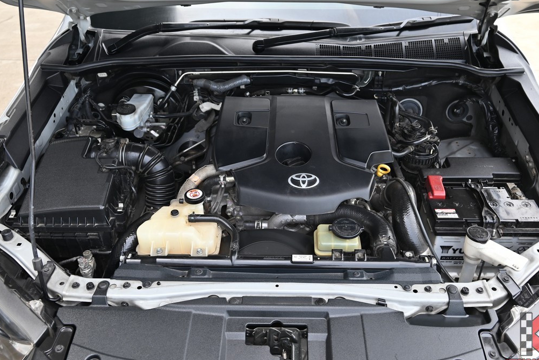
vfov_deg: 38.9
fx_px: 509
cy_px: 173
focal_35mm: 34
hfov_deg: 55.8
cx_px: 281
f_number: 5.6
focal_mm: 31
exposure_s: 1/350
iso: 560
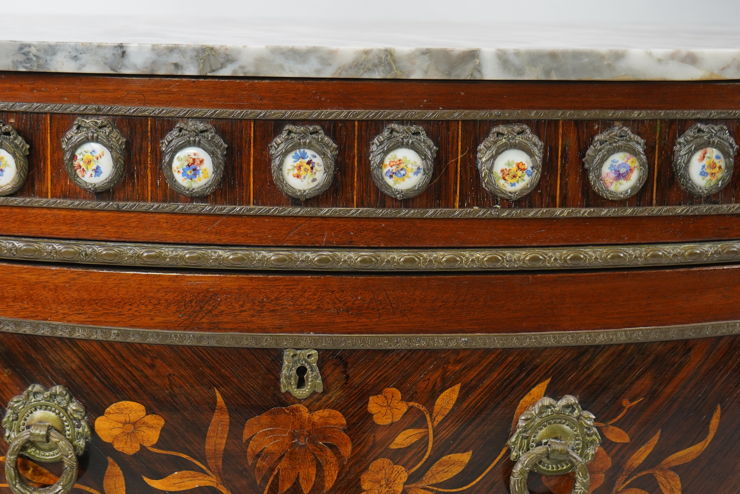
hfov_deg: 29.5
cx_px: 277
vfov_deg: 20.0
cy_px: 190
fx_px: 1398
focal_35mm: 68
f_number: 5.6
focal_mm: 48
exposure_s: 1/80
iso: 800
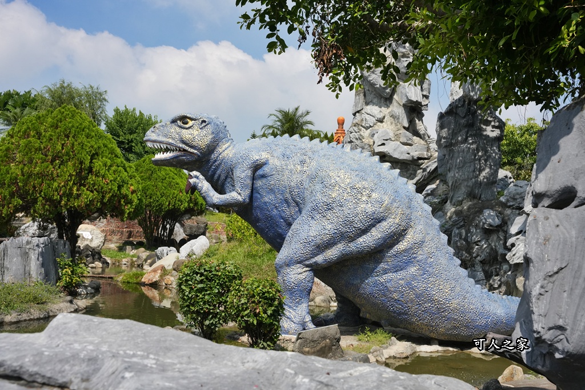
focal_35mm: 37
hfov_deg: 52.2
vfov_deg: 36.2
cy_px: 195
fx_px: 596
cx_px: 292
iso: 1600
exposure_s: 1/3200
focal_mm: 36.7
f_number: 10
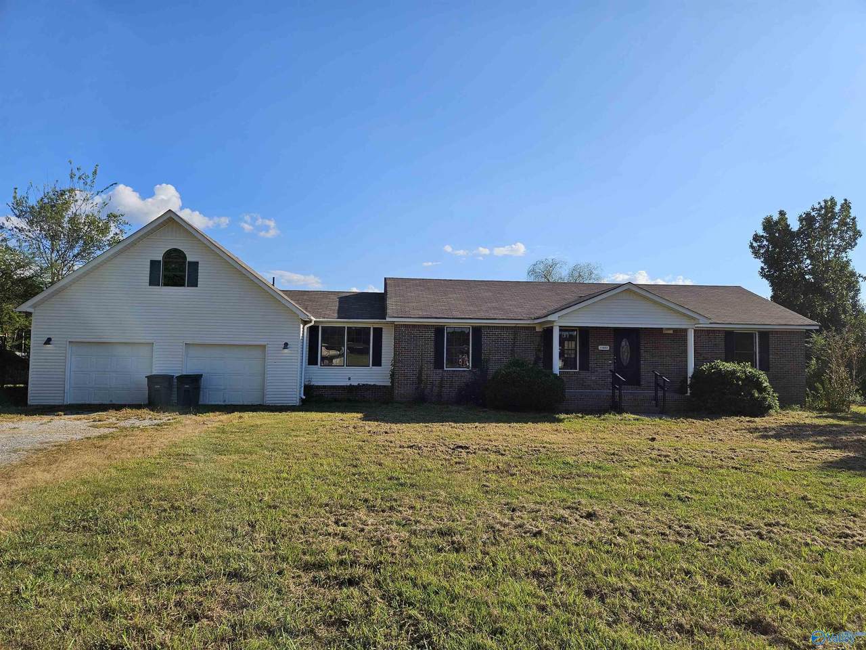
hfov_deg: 73.9
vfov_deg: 58.9
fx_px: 575
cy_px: 325
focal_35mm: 23
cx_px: 433
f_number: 1.8
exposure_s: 1/2391
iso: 25
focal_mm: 5.4
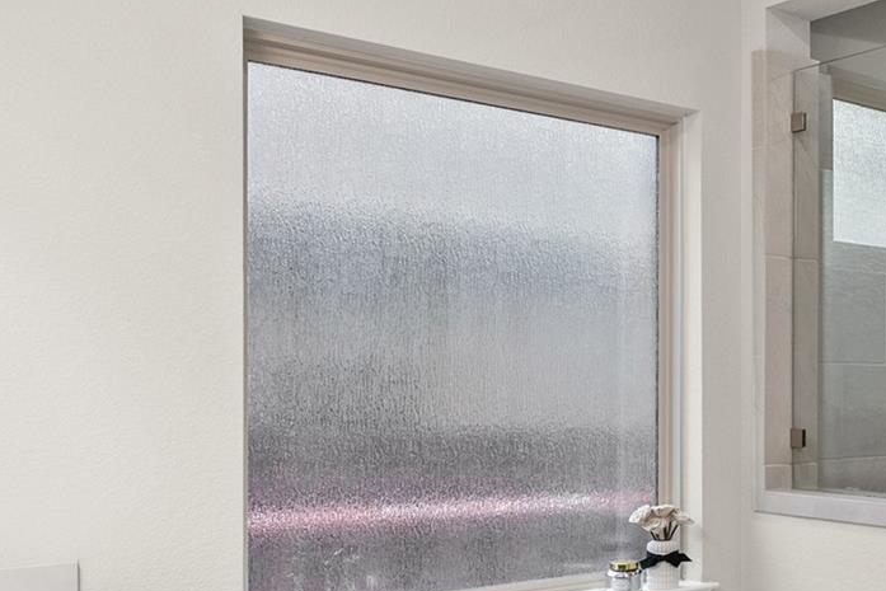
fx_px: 1157
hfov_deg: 37.3
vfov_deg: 28.5
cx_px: 894
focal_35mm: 47
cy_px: 388
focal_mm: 16
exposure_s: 1/4
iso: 500
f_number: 9
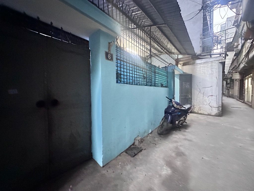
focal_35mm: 14
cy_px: 96
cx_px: 127
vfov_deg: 85.7
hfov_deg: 102.1
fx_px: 103
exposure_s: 1/30
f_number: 2.2
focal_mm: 2.22
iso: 2000
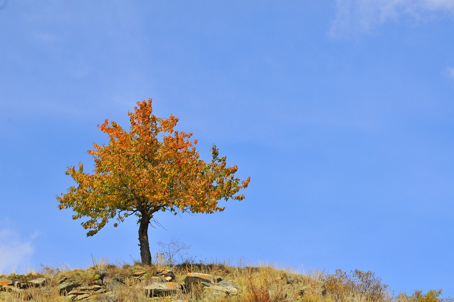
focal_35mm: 105
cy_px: 151
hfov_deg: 19.5
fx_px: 1322
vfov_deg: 13.0
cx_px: 227
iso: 400
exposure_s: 1/500
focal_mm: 70
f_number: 11
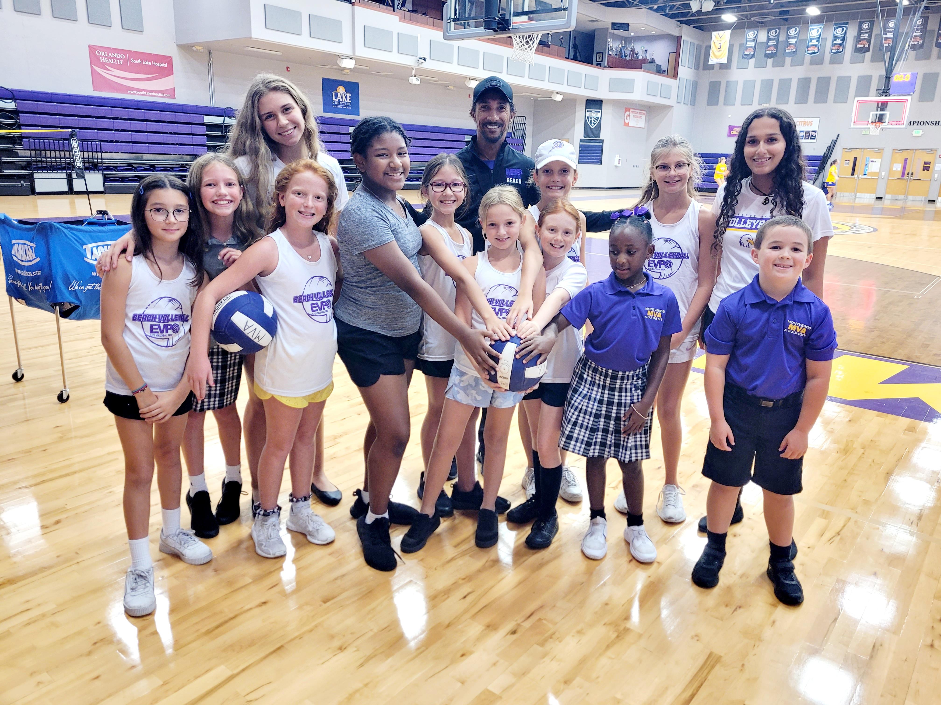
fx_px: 707
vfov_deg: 53.1
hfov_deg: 67.3
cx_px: 470
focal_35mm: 26
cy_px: 352
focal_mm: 5.4
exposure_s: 1/40
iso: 200
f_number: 1.8
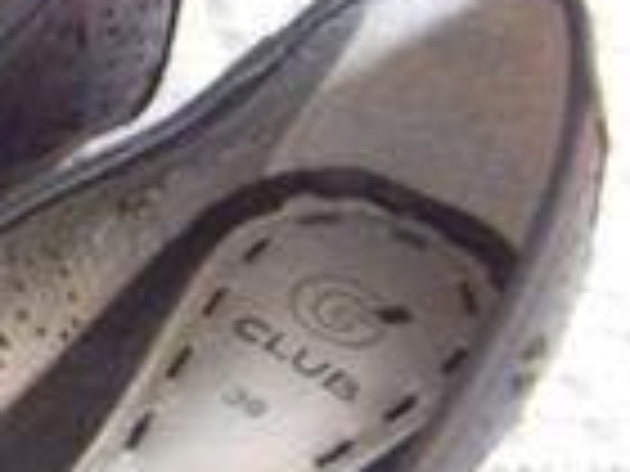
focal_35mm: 123
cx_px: -360
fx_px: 2239
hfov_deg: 14.7
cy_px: 454
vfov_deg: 11.9
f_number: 2.8
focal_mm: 5.85
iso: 400
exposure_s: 1/4
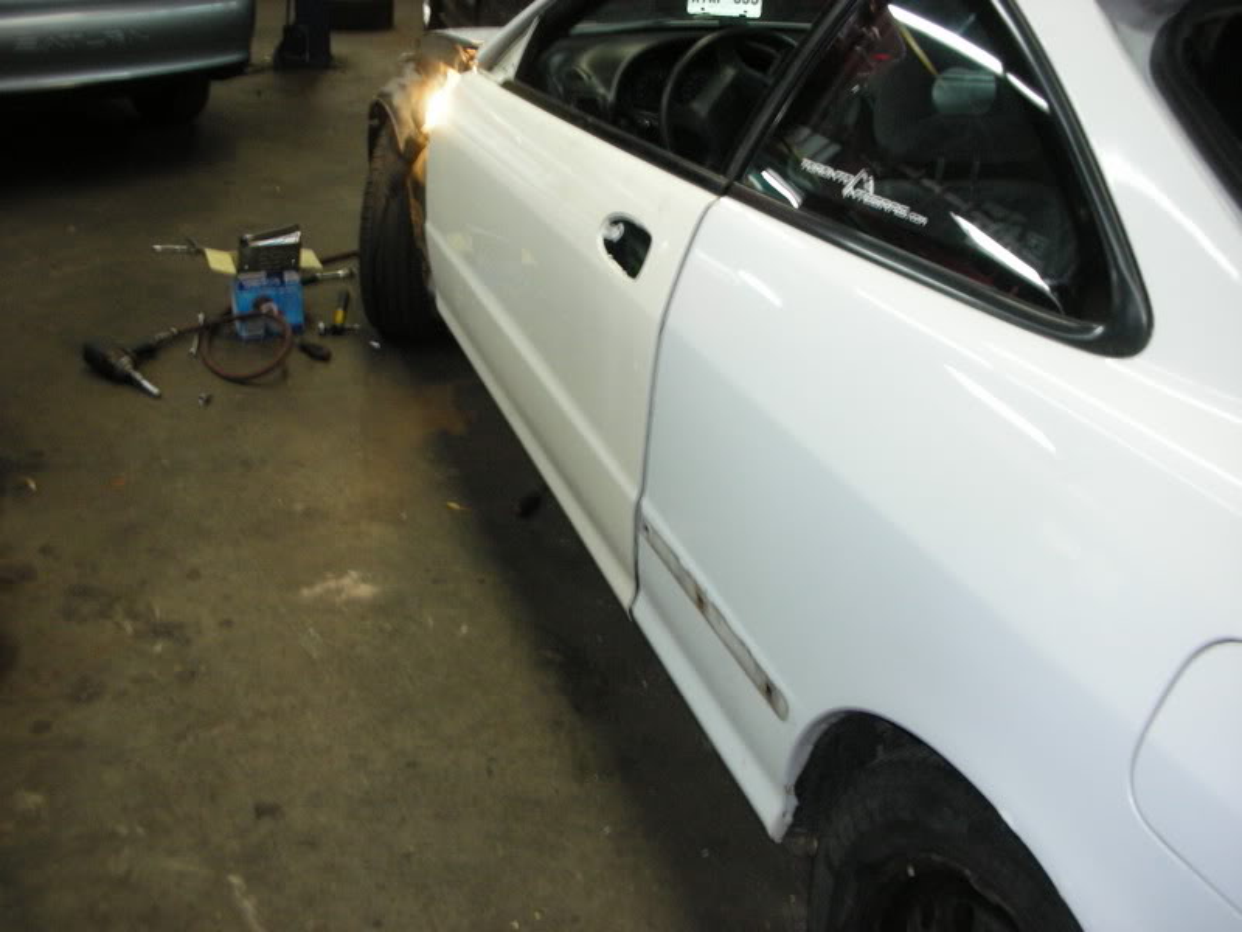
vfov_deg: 40.7
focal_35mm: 35
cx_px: 621
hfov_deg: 52.6
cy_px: 466
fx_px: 1256
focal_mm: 5.8
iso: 200
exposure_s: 1/13.4
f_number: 3
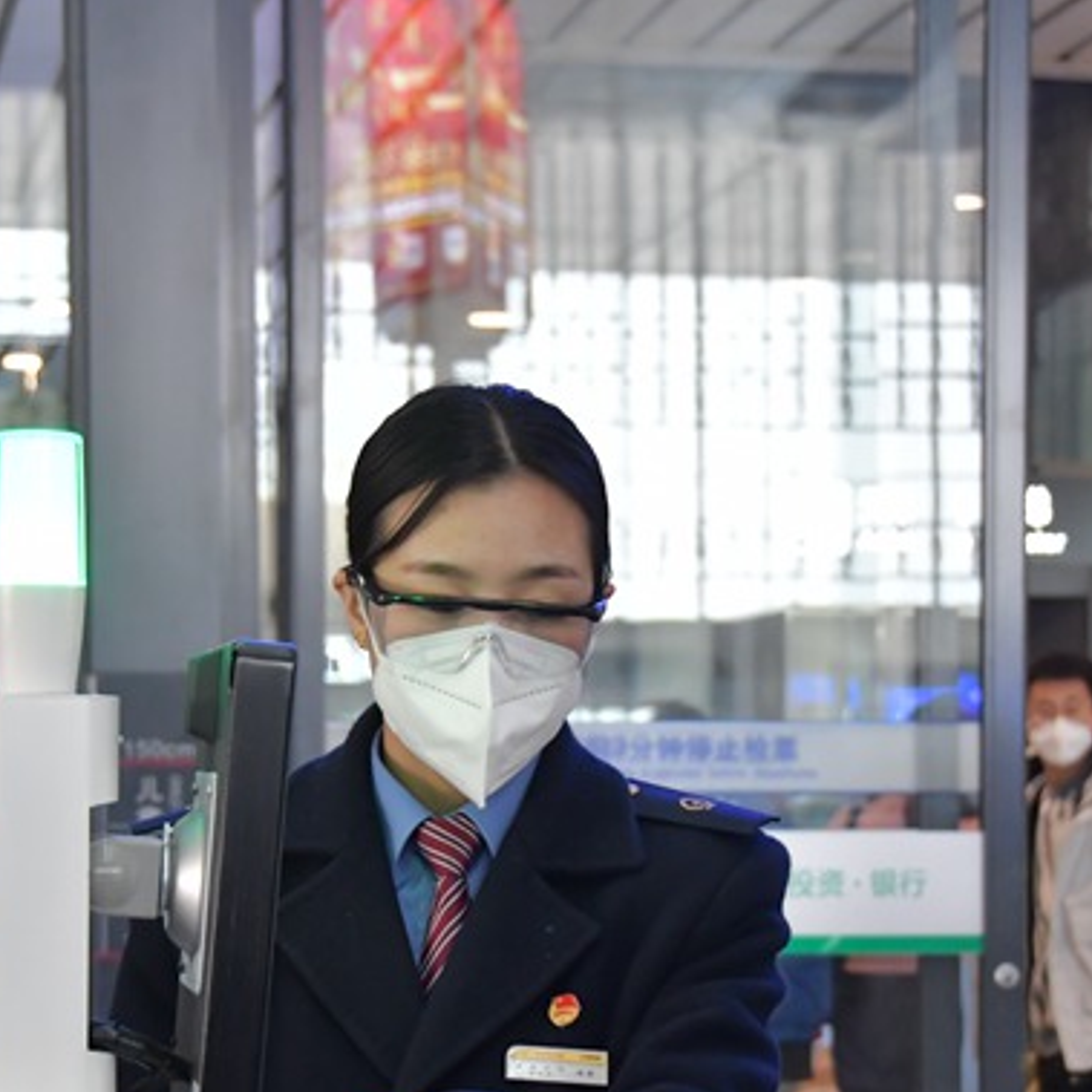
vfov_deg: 16.7
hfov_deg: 16.7
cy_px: 797
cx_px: 568
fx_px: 3712
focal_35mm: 104
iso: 2000
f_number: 4.2
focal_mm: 36
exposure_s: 1/160
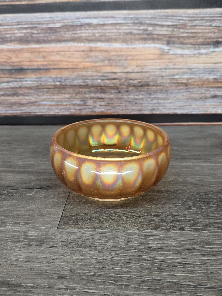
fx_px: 197
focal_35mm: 23
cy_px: 148
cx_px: 111
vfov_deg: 73.9
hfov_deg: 58.9
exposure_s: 1/120
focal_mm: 6.3
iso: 125
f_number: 1.7
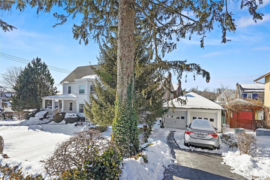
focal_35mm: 17
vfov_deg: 70.4
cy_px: 90
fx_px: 127
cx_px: 135
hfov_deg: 93.3
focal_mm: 17
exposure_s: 1/50
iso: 80
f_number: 9
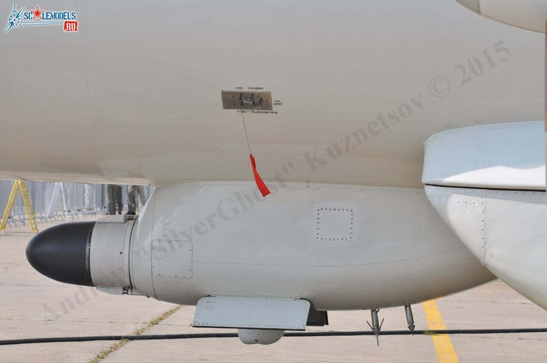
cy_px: 182
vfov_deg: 8.3
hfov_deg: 12.5
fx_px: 2504
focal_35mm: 165
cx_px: 274
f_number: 8
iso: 200
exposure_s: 1/400
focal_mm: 110
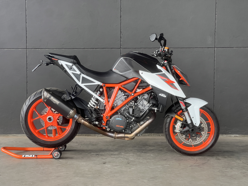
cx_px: 124
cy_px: 93
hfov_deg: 25.3
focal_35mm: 77
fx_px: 552
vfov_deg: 19.1
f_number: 2.8
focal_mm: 9
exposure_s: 1/99
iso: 160
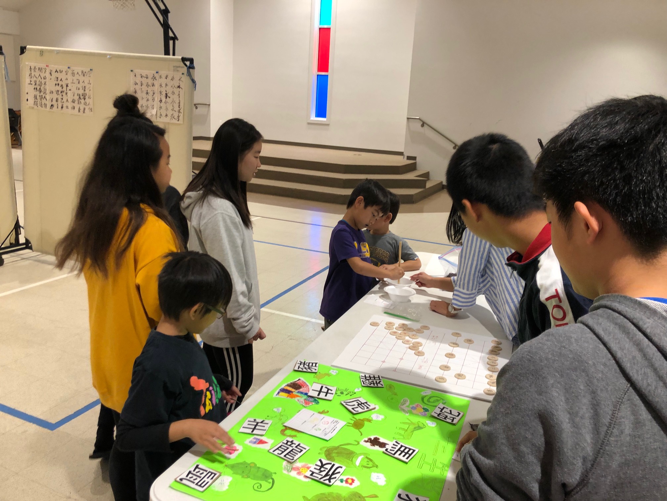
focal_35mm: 28
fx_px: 540
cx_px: 334
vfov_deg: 49.7
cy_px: 250
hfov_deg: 63.4
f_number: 1.8
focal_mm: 4
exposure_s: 1/19
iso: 40
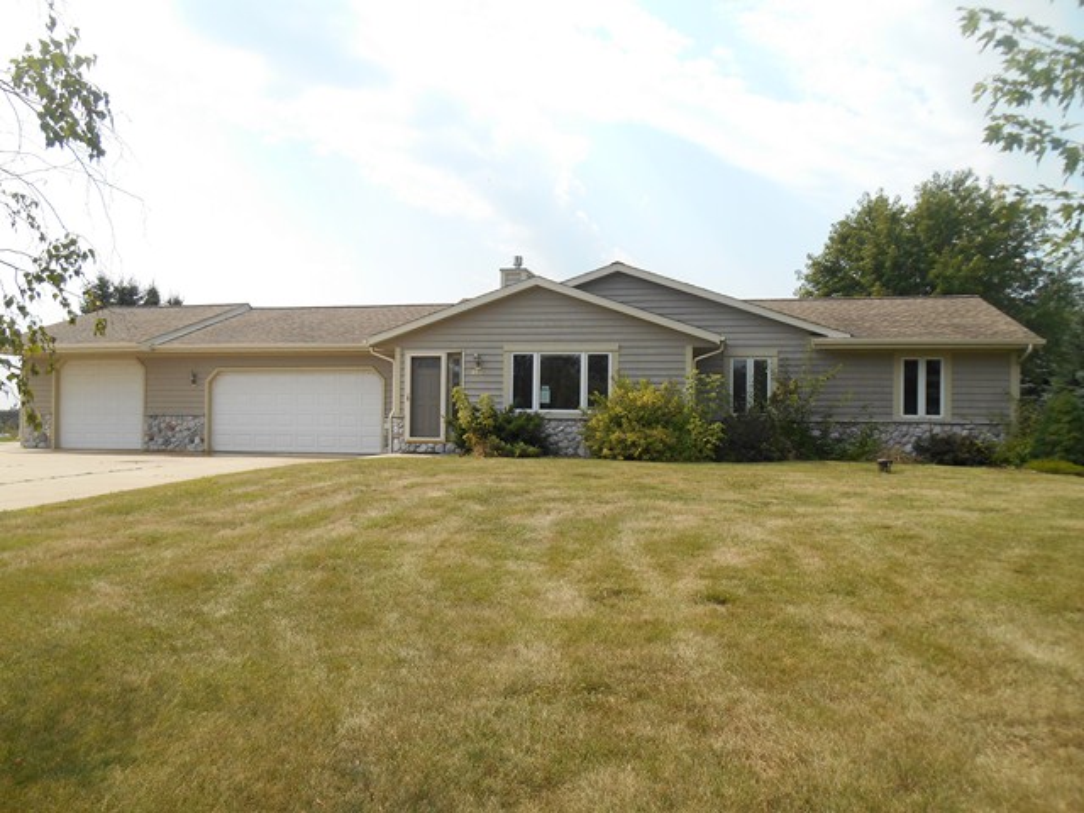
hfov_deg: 67.3
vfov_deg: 53.1
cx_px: 542
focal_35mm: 26
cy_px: 406
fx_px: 814
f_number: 3.4
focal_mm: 4.7
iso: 80
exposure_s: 1/800
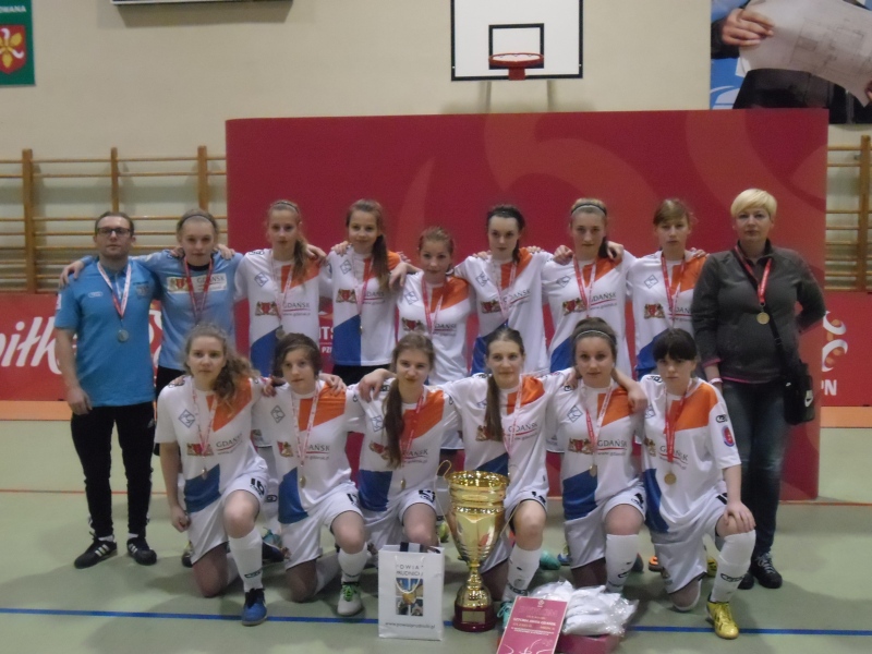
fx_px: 1108
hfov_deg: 42.9
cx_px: 436
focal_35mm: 44
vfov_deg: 32.9
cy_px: 327
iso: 800
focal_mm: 7.8
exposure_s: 1/22
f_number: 4.5
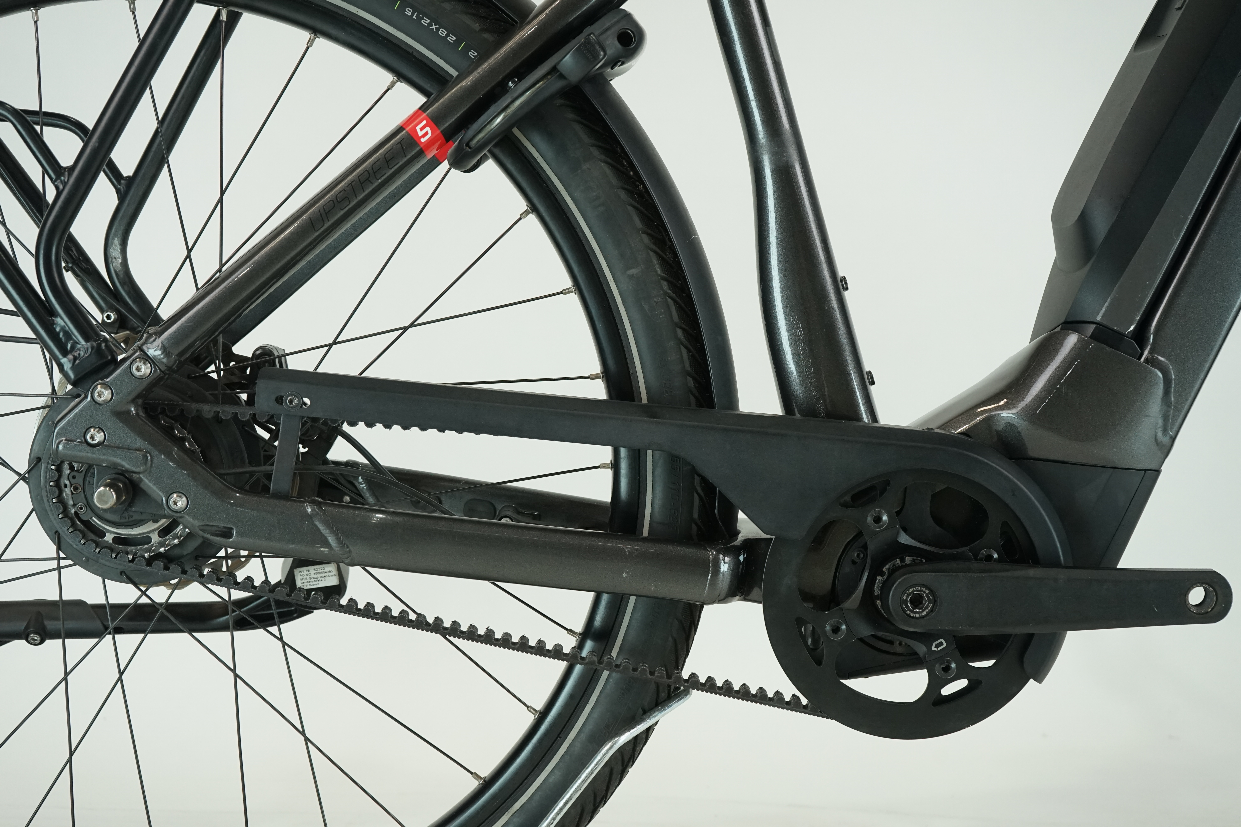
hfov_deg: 41.9
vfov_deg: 28.6
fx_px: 1620
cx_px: 620
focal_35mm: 47
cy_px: 414
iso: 1600
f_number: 6.3
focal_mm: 47
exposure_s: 1/200
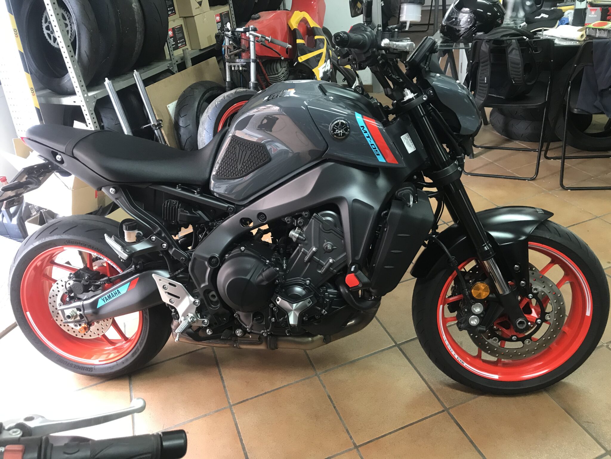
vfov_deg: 49.7
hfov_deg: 63.4
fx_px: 494
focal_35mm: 28
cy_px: 230
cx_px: 306
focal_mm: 3.99
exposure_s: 1/17
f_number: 1.8
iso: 64
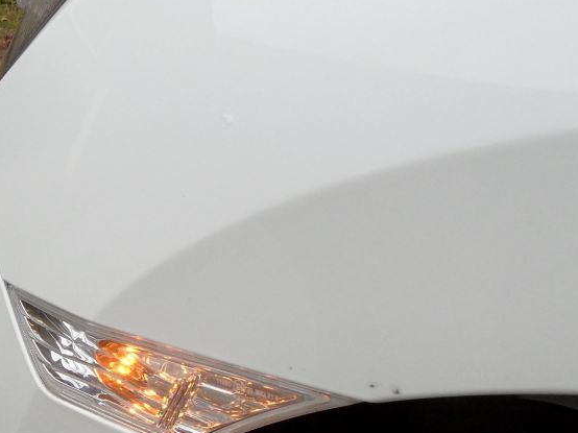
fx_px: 868
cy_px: 358
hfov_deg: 35.9
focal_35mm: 52
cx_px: 139
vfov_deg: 27.4
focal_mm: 3.9
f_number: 3.2
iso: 80
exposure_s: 1/350
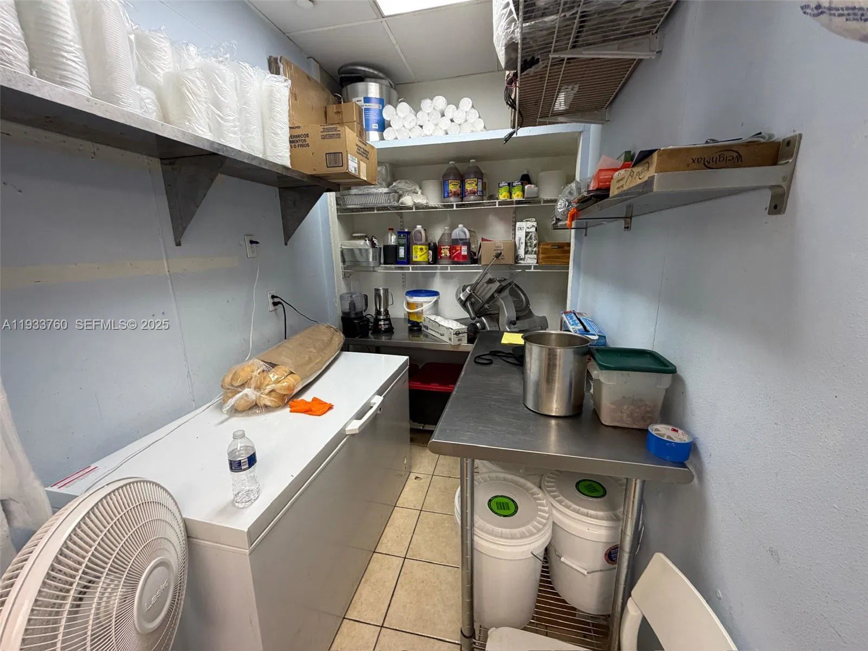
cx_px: 434
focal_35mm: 14
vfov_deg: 85.7
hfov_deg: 102.1
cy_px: 326
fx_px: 351
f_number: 2.2
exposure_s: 1/120
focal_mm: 2.22
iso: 200
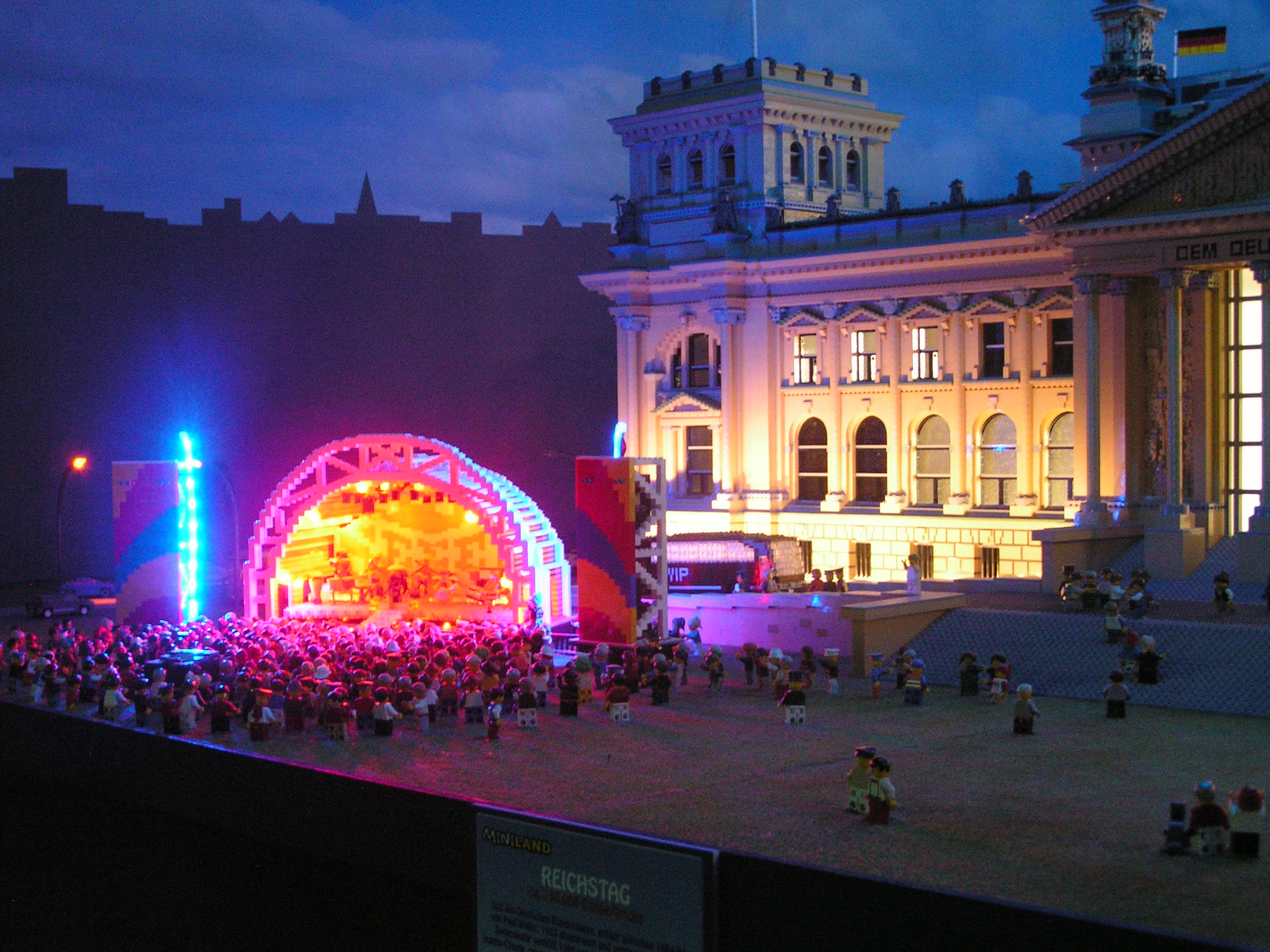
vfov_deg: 28.6
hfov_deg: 37.5
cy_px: 476
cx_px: 635
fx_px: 1871
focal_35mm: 51
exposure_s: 1/1.6
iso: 200
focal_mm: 8.6
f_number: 3.2
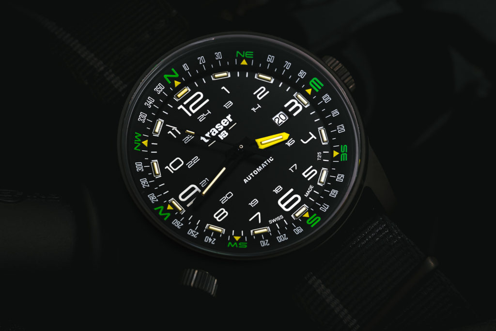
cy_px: 166
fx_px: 965
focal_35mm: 70
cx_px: 248
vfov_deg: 19.5
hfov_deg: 28.8
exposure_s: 1/160
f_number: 8
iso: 100
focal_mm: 70
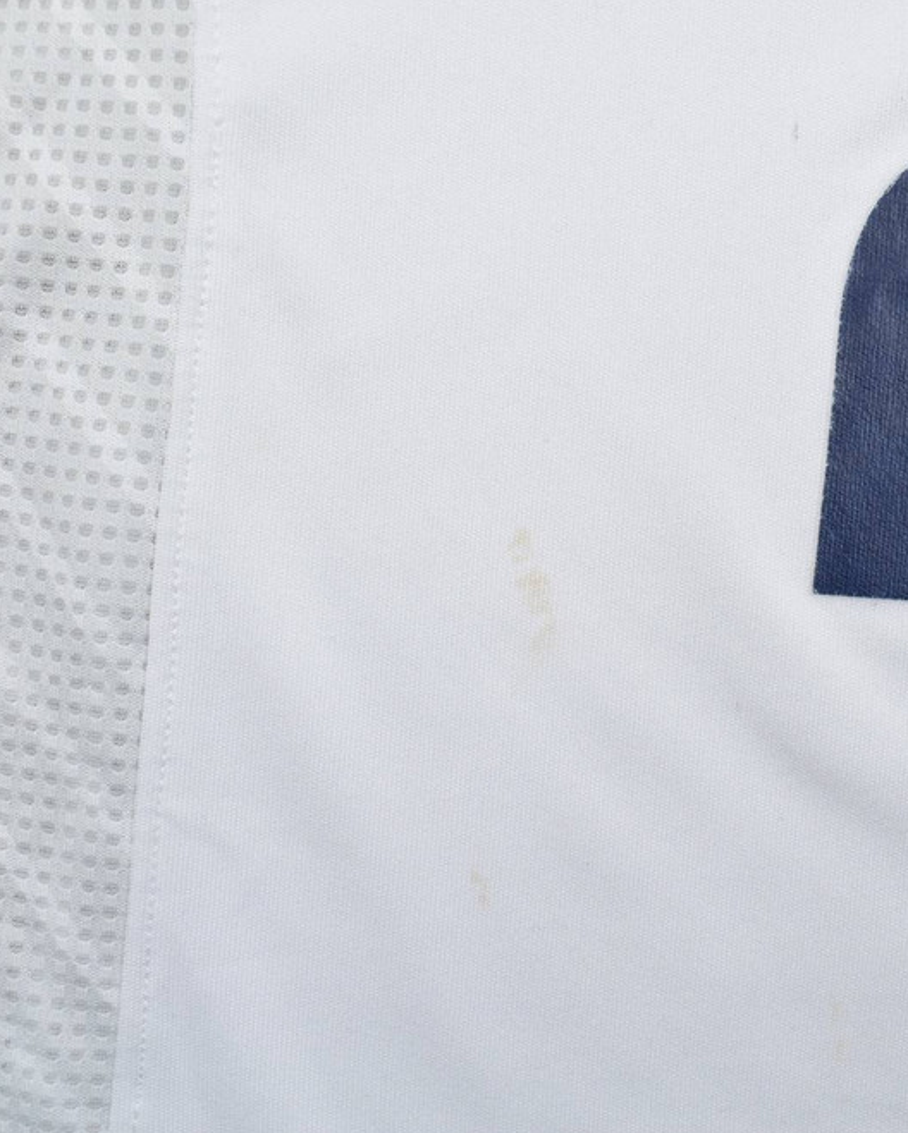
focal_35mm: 47
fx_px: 1577
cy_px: 566
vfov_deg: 39.5
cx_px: 579
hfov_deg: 31.9
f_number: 5.6
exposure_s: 1/250
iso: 400
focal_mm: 22
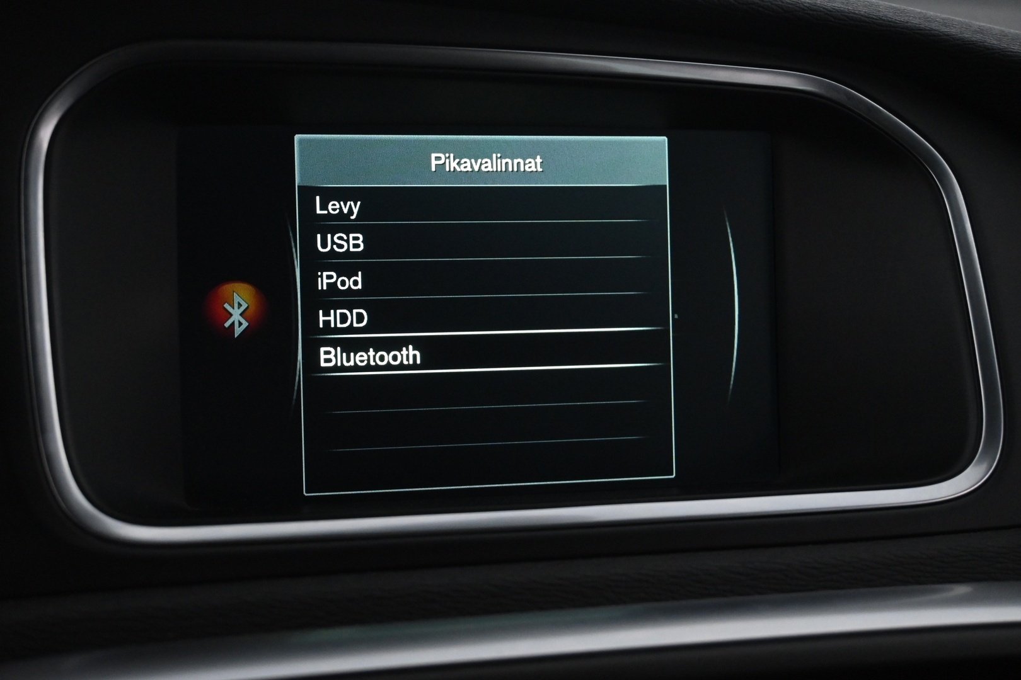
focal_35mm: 58
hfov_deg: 34.2
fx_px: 1659
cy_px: 340
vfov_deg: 23.2
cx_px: 510
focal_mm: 39
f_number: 5.6
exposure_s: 1/60
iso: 3200
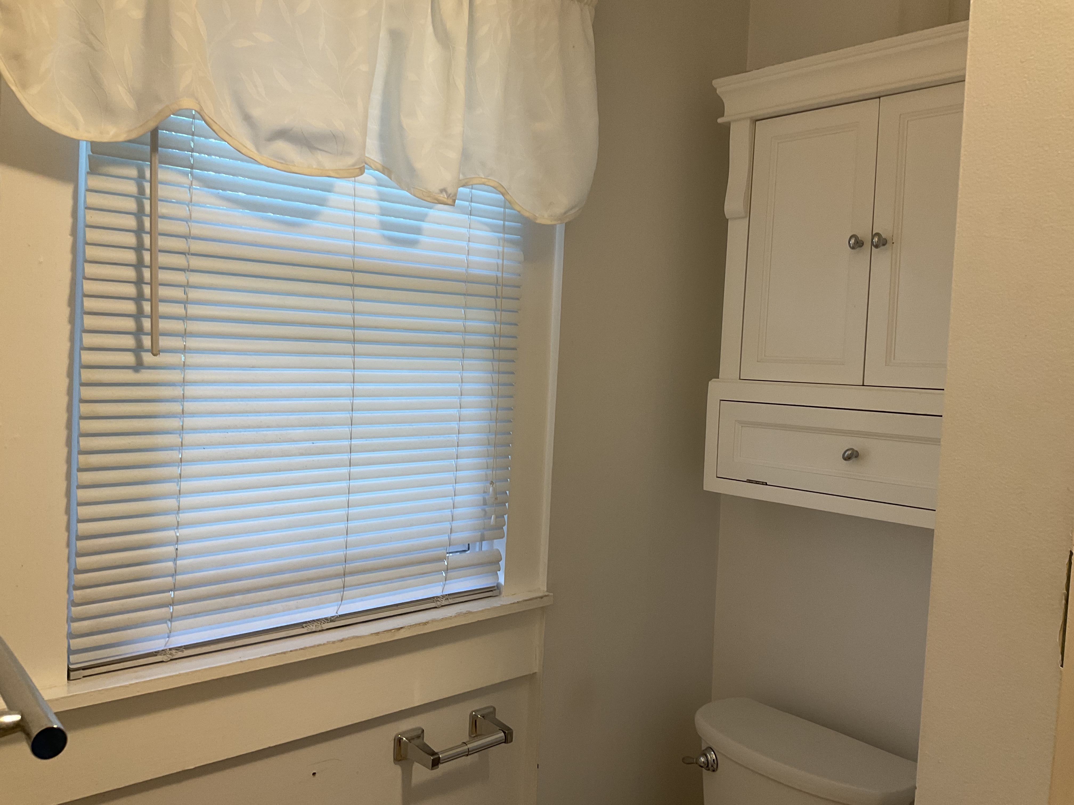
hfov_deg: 61.7
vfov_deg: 48.2
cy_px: 402
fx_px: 900
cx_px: 537
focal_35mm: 29
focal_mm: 3
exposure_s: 1/60
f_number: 1.8
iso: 50
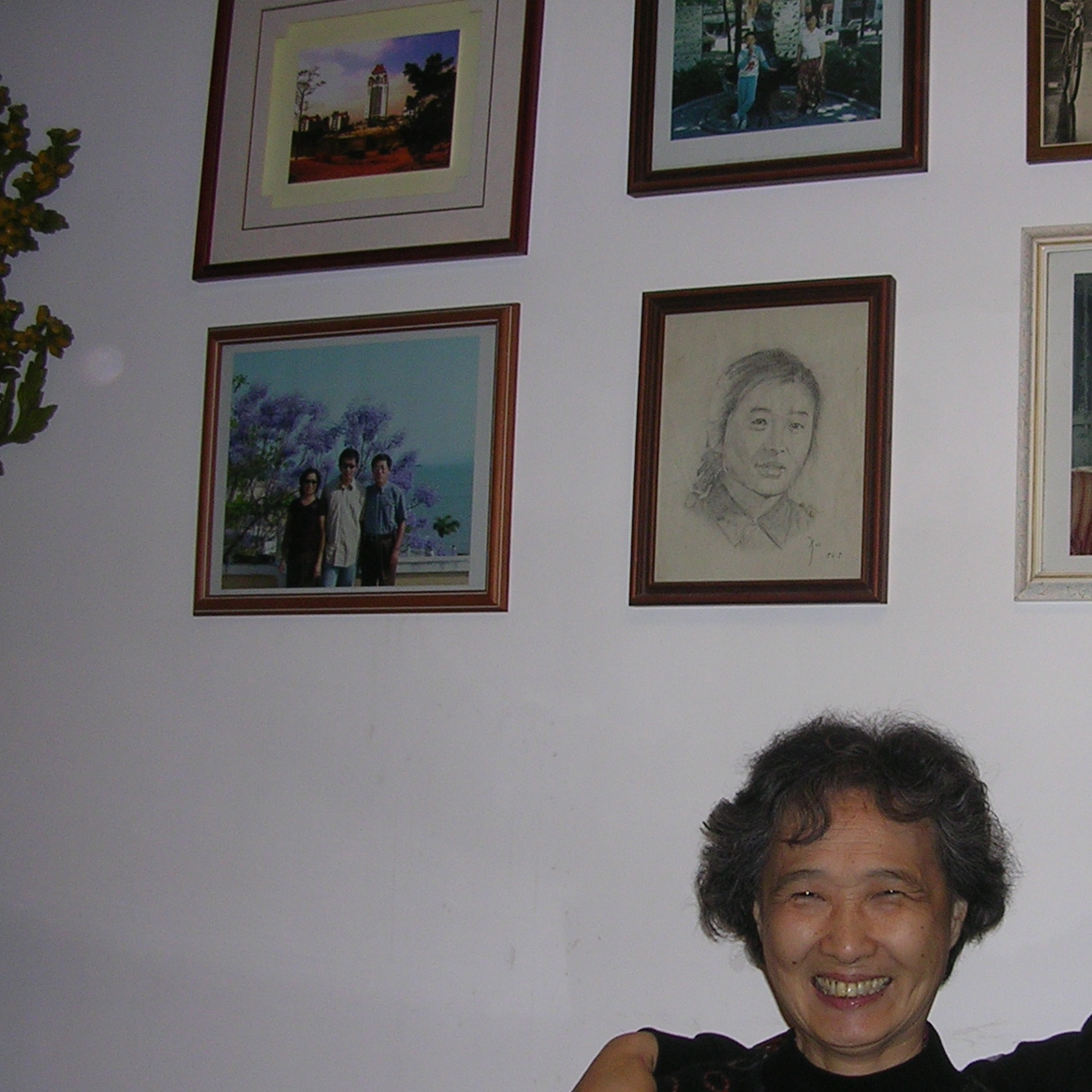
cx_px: 888
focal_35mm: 59
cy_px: 647
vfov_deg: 29.0
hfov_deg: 28.4
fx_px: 2106
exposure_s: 1/60.1
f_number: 2.8
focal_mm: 5.8
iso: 50
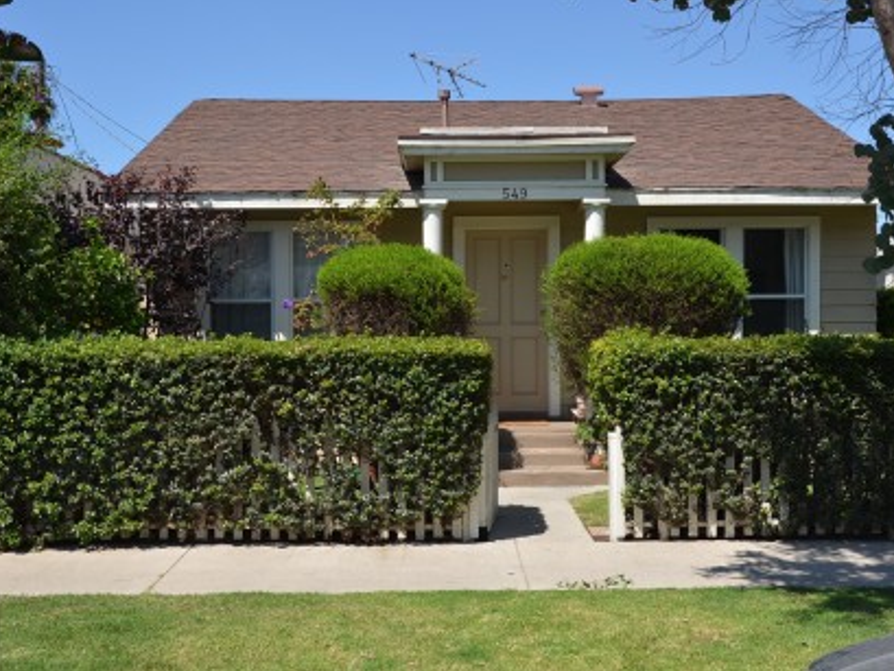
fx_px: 1111
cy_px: 336
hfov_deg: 43.8
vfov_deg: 33.6
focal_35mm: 43
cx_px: 435
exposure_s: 1/250
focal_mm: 26
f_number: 8
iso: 100
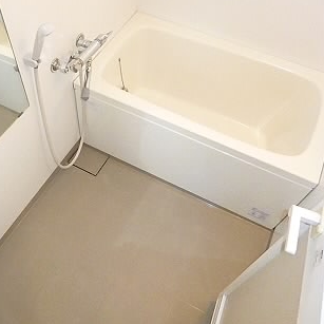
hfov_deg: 51.7
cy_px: 159
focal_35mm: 31
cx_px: 113
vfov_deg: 52.5
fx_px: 328
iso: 1600
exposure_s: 1/100
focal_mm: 4.5
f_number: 3.1
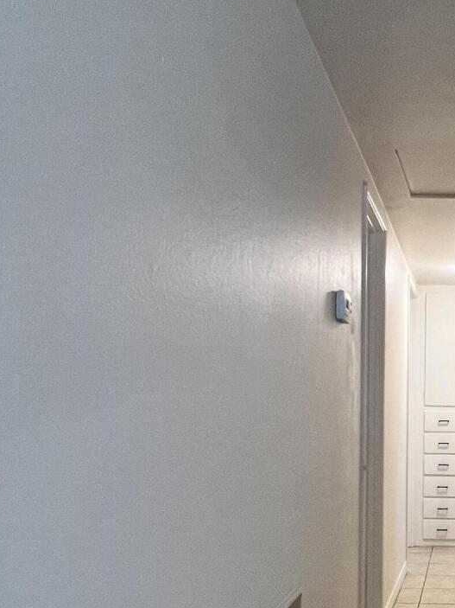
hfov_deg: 34.5
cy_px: 450
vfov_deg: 48.4
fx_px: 649
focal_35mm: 37
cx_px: 473
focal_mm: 1.57
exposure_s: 1/60
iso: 200
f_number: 1.8
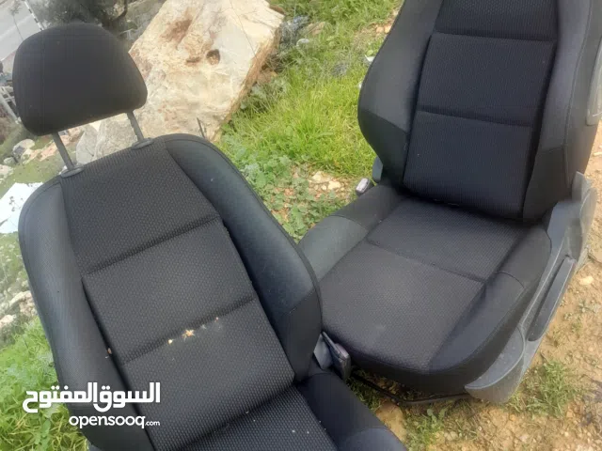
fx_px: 452
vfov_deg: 53.1
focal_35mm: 26
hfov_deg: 67.3
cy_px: 226
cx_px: 301
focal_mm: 3.98
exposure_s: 1/102
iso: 40
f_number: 1.8
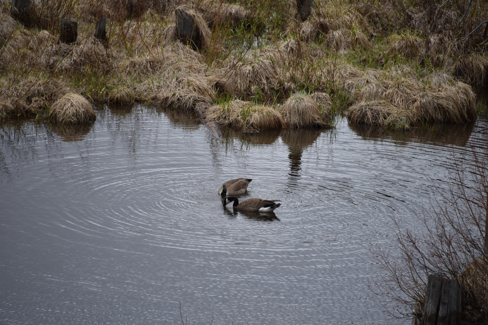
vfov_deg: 4.6
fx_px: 4067
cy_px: 162
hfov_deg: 6.9
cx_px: 244
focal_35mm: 300
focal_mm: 300
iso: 100
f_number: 5.6
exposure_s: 1/640
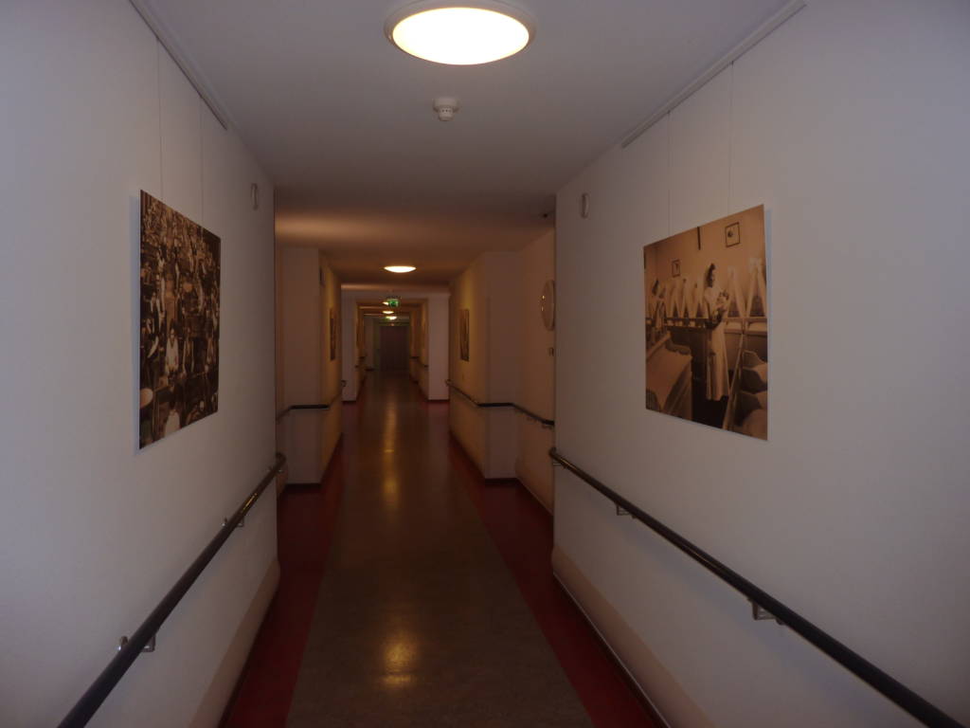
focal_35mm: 25
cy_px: 364
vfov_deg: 54.9
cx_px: 485
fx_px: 701
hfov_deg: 69.4
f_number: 3.3
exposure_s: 1/30
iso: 100
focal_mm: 4.1
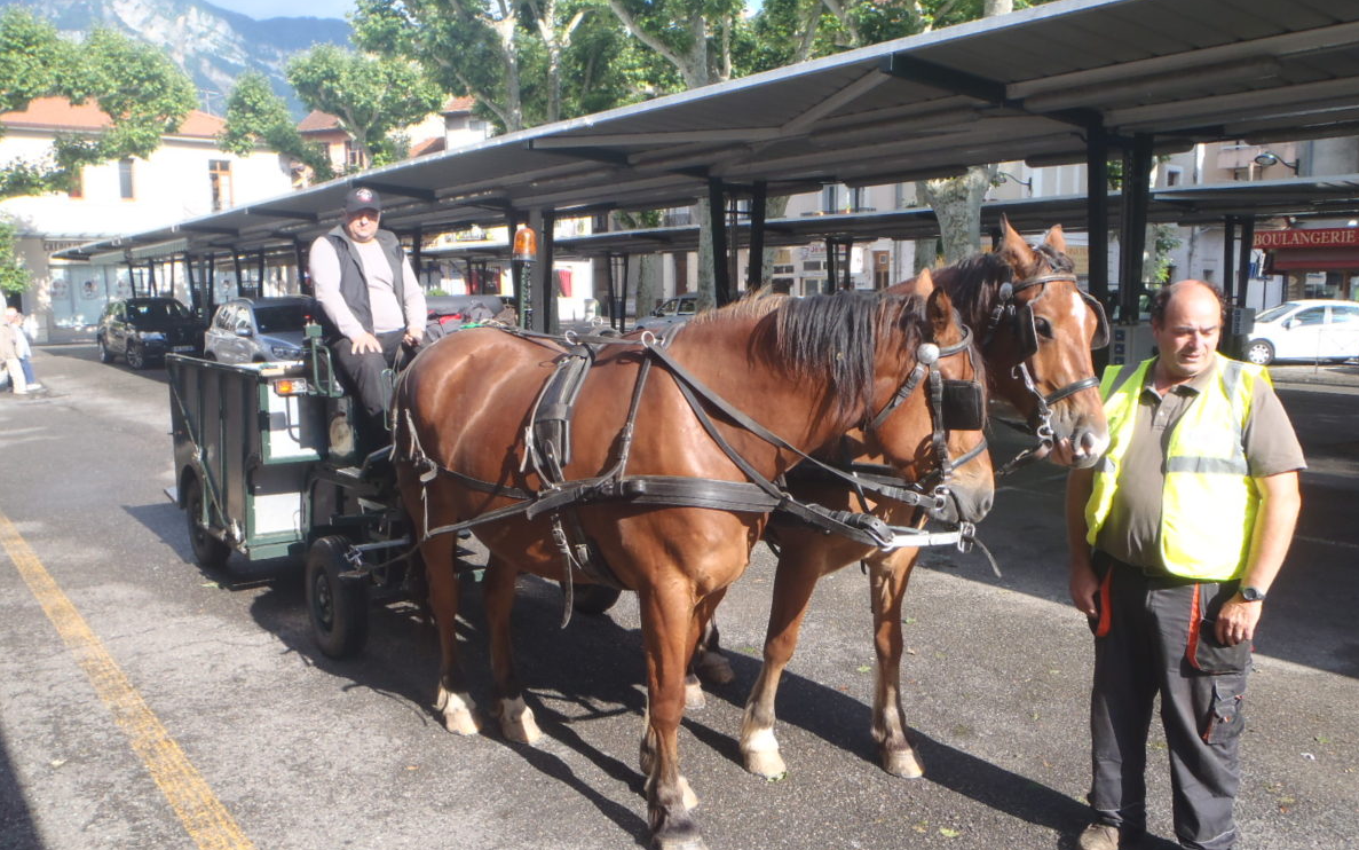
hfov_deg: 62.9
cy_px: 455
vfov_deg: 41.8
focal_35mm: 30
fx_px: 1111
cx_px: 686
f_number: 3.5
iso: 80
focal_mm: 5
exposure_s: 1/320
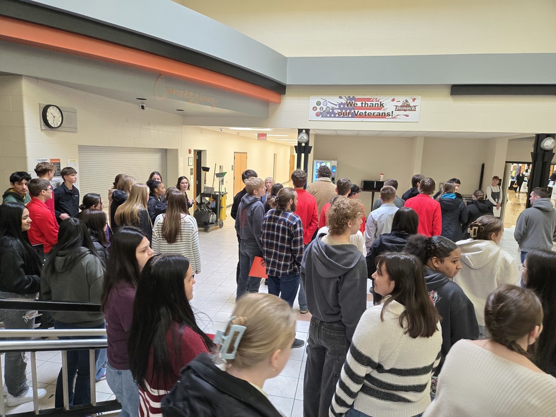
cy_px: 208
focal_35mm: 23
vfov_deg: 58.9
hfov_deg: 73.9
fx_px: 369
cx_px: 278
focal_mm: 5.4
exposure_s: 1/120
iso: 400
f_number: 1.8
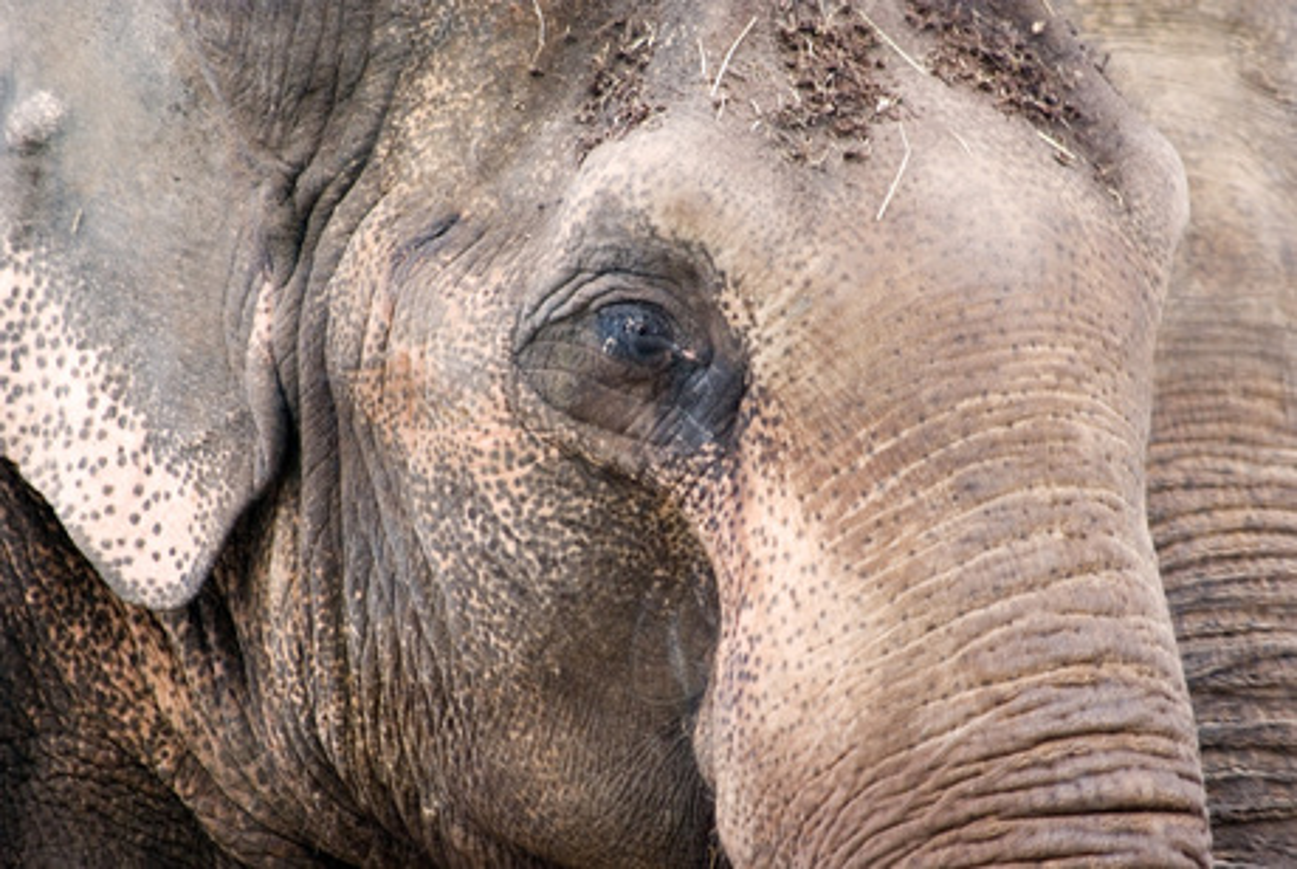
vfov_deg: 4.6
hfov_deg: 6.9
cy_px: 434
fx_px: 10822
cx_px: 648
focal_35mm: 300
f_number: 5.6
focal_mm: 200
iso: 400
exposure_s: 1/60
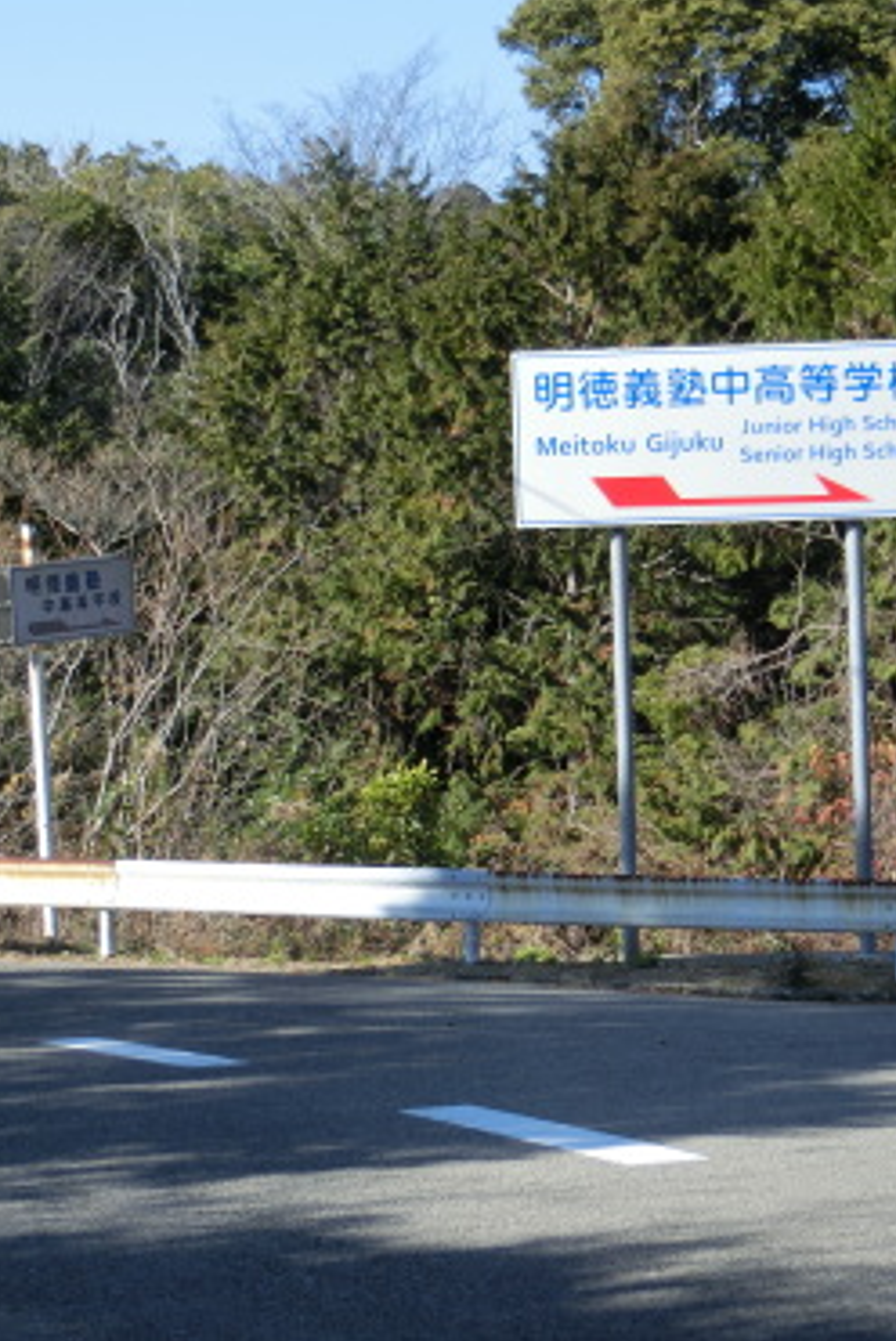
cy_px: 670
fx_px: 3652
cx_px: 643
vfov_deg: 20.8
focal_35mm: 98
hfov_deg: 14.0
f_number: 5.2
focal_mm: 12.4
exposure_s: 1/200
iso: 80
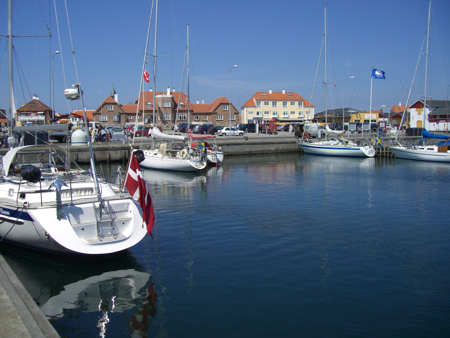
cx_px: 225
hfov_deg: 49.0
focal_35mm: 38
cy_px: 169
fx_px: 494
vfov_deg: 37.7
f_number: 5.6
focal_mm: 7.9
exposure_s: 1/400
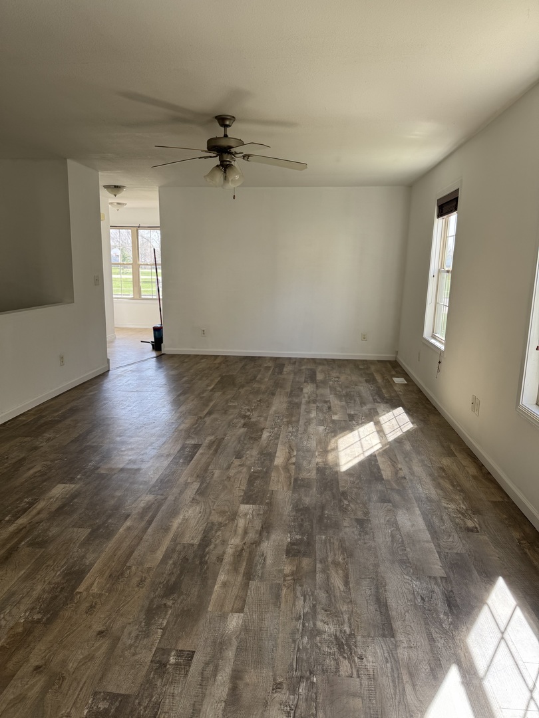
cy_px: 359
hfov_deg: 56.8
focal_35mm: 24
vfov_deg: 71.6
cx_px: 270
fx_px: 498
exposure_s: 1/190
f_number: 1.78
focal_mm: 6.76
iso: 64
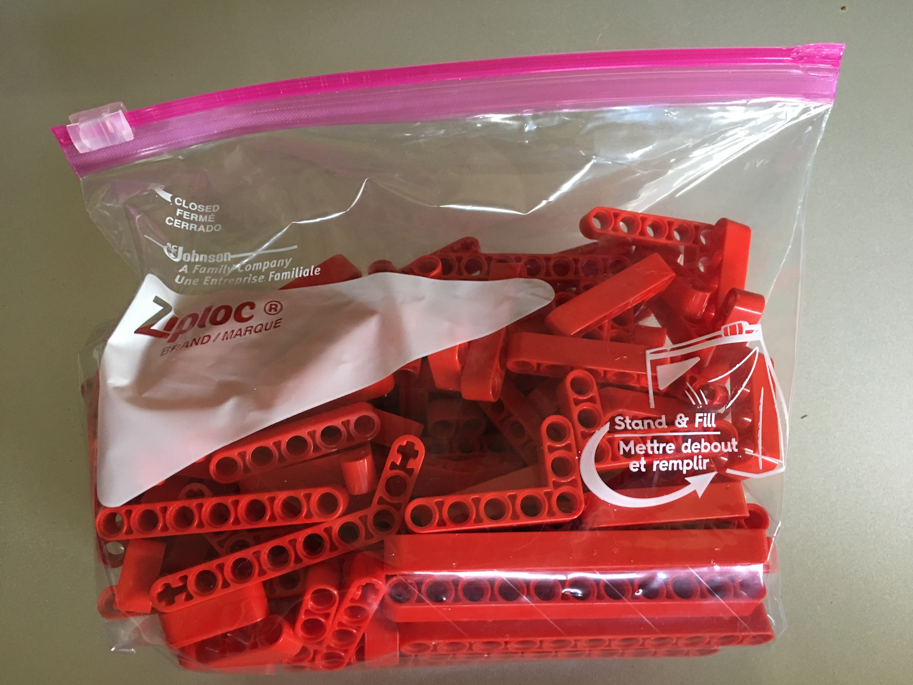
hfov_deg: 61.7
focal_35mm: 29
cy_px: 342
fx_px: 765
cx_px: 456
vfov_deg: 48.2
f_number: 2.2
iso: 64
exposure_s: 1/15
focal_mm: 4.15
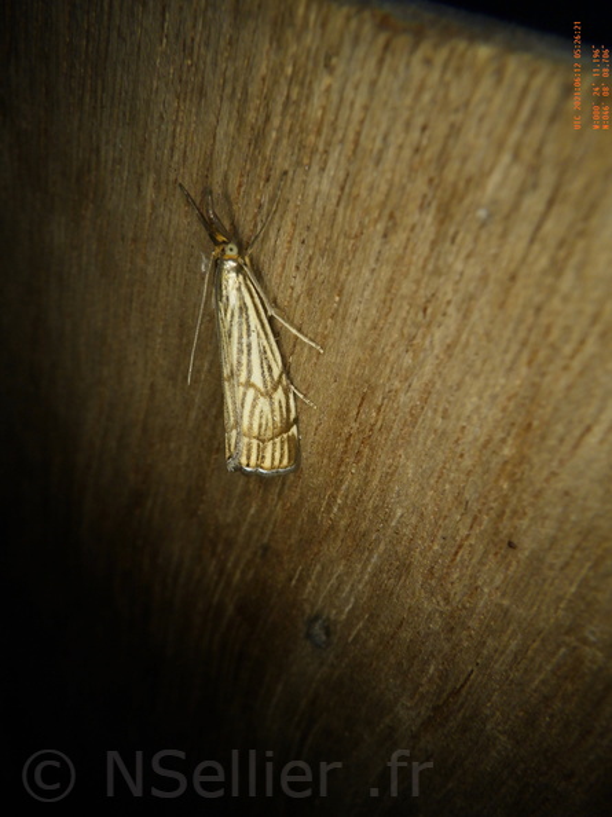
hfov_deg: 41.8
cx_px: 306
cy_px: 408
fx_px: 802
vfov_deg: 54.0
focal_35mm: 34
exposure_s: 1/1500
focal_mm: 6.1
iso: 250
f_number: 4.6
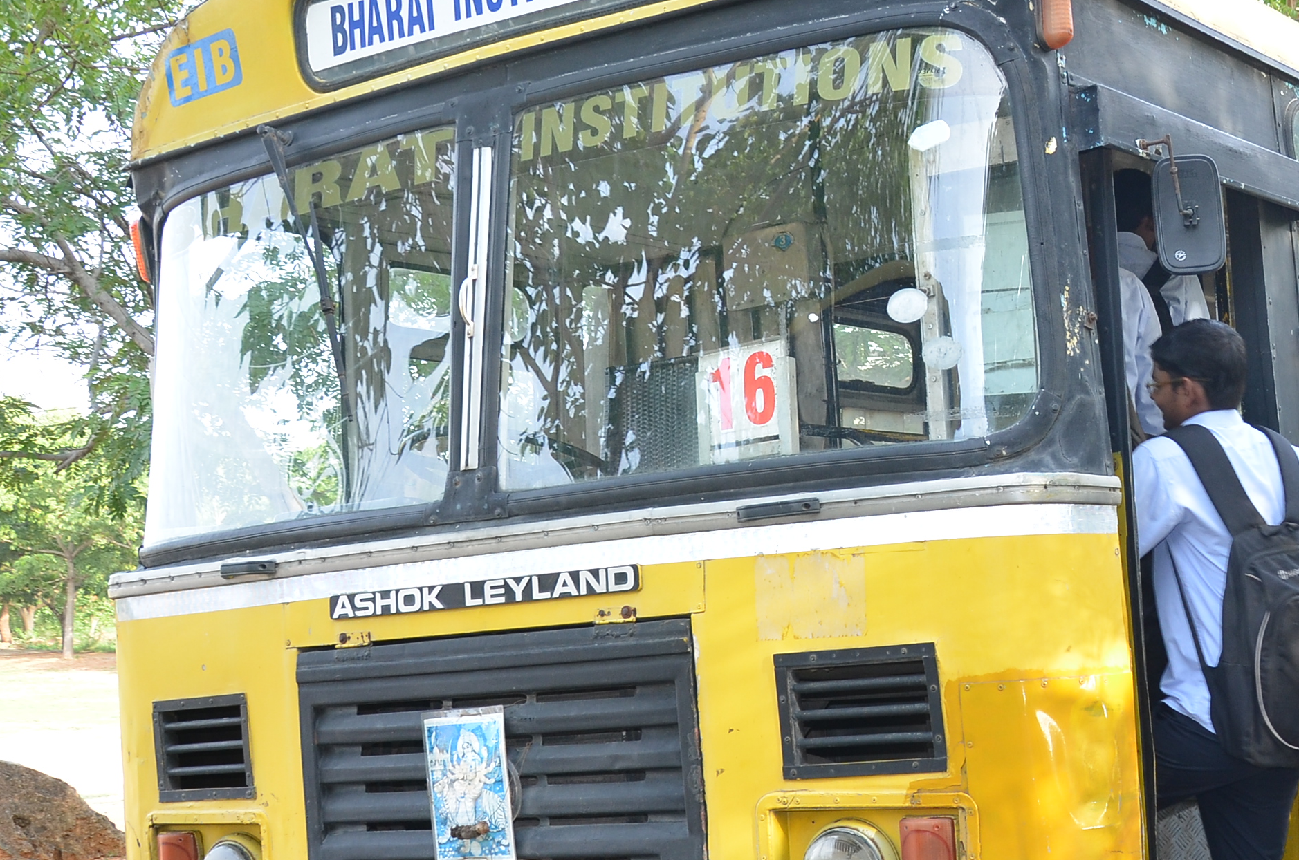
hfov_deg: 30.6
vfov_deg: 21.8
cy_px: 513
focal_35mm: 62
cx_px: 1238
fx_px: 2232
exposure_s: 1/125
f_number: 5
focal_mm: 21
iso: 400
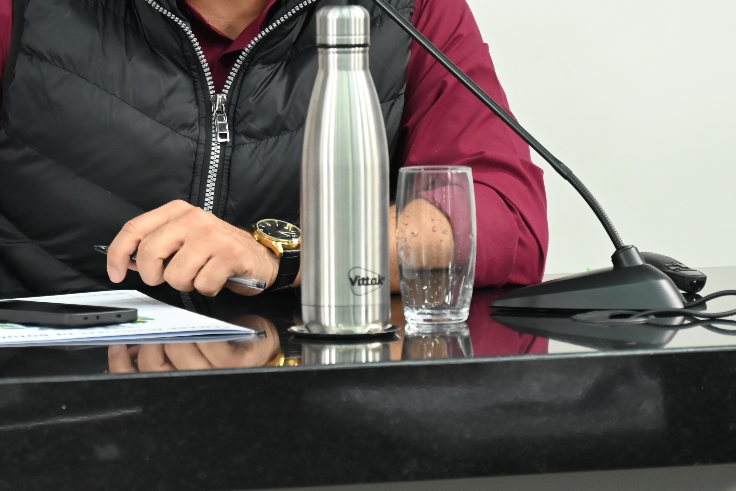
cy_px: 97
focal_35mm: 227
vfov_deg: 6.1
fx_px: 4643
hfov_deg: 9.1
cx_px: 265
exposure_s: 1/125
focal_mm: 115
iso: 3200
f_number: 6.3
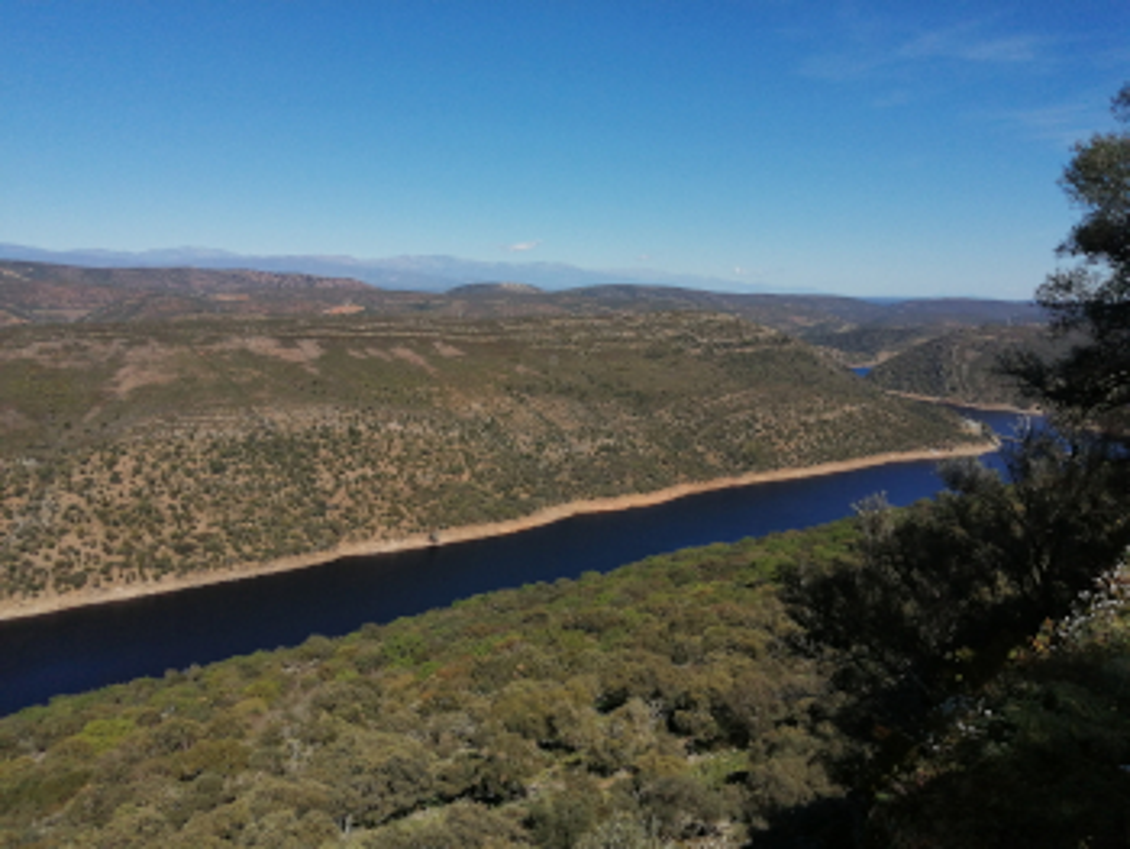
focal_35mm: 26
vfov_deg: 53.1
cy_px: 424
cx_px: 565
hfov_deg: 67.3
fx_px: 849
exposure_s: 1/3390
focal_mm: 3.46
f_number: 1.8
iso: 50
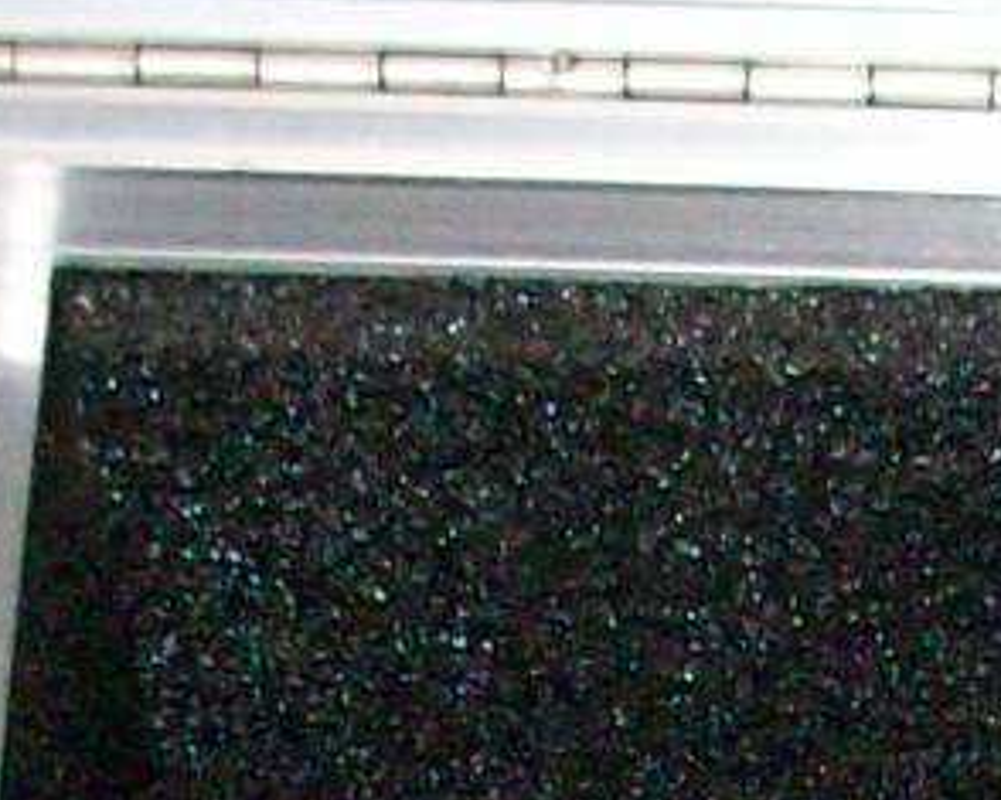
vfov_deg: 6.5
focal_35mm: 231
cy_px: 1706
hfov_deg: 8.3
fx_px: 6841
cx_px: 1284
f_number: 2.8
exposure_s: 1/60
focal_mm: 5.7
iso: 160
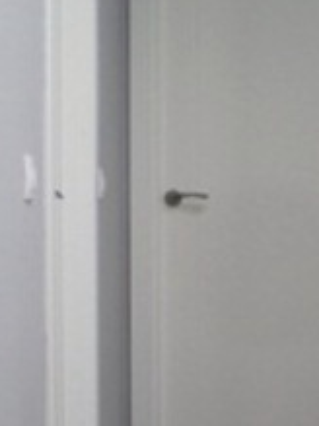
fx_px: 1365
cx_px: 335
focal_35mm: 111
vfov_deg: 17.6
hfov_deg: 13.1
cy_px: 319
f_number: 3.1
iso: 66
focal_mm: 6.3
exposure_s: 1/63.5
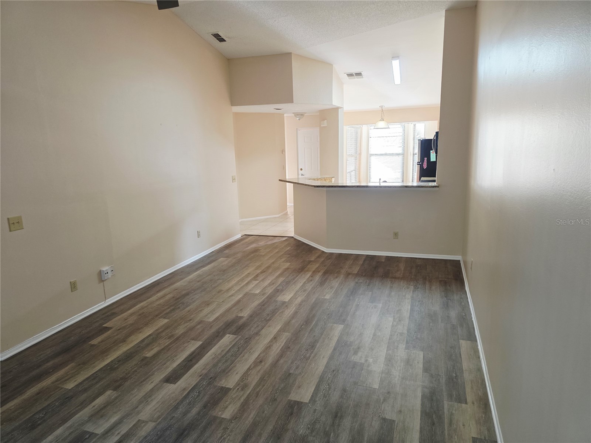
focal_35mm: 23
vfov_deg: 58.9
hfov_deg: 73.9
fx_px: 393
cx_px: 296
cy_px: 222
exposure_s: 1/120
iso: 160
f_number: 1.7
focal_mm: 6.3
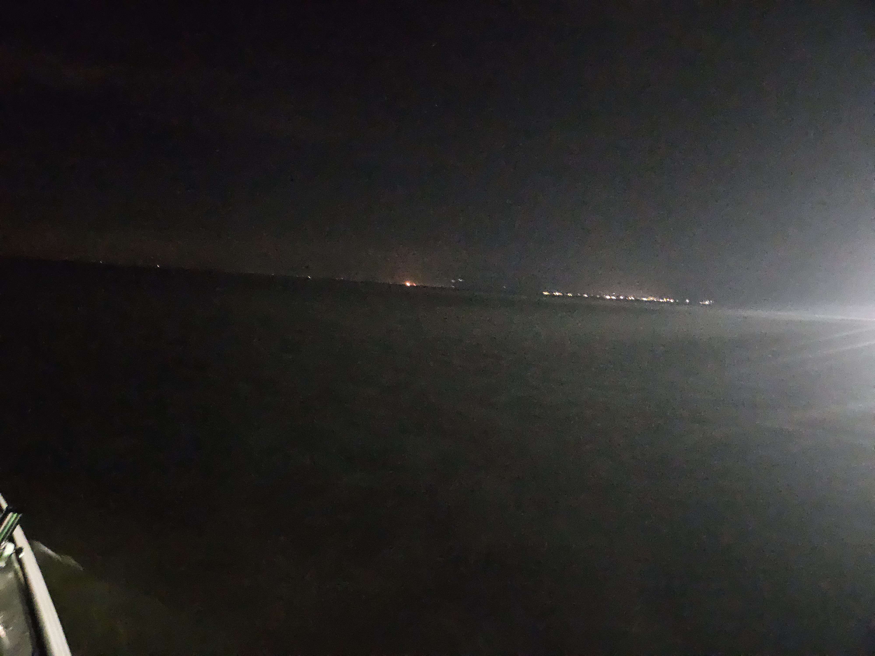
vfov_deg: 58.9
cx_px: 438
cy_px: 328
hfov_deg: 73.9
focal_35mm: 23
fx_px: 581
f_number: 1.8
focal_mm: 5.4
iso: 6400
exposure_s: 1/15
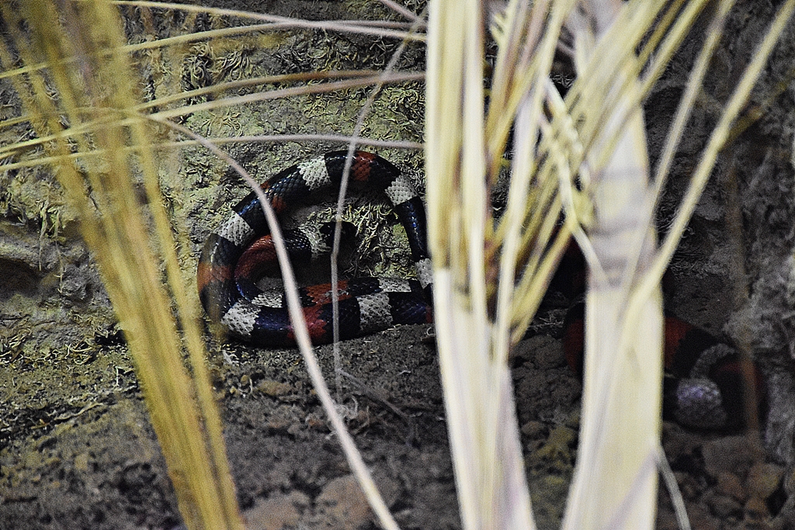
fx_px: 4638
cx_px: 398
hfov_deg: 9.8
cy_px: 265
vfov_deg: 6.5
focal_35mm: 210
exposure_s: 1/125
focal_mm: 140
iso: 8000
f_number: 5.6
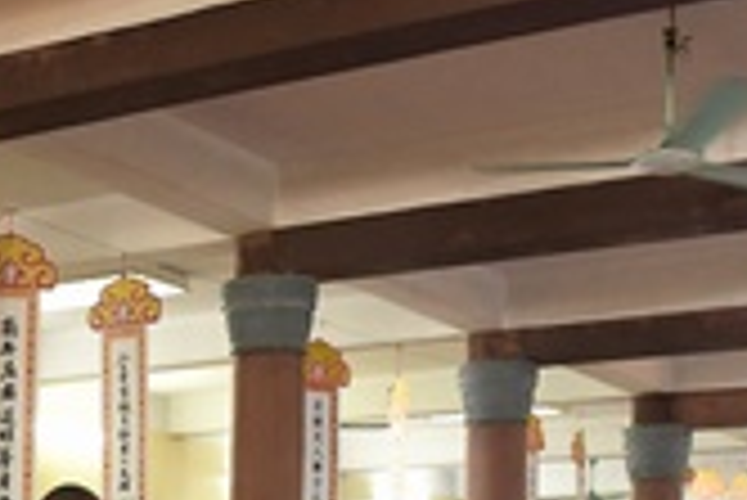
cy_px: 741
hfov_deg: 20.1
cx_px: -180
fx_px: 1952
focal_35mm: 94
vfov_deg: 13.7
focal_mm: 24
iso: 4000
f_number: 3.5
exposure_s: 1/125
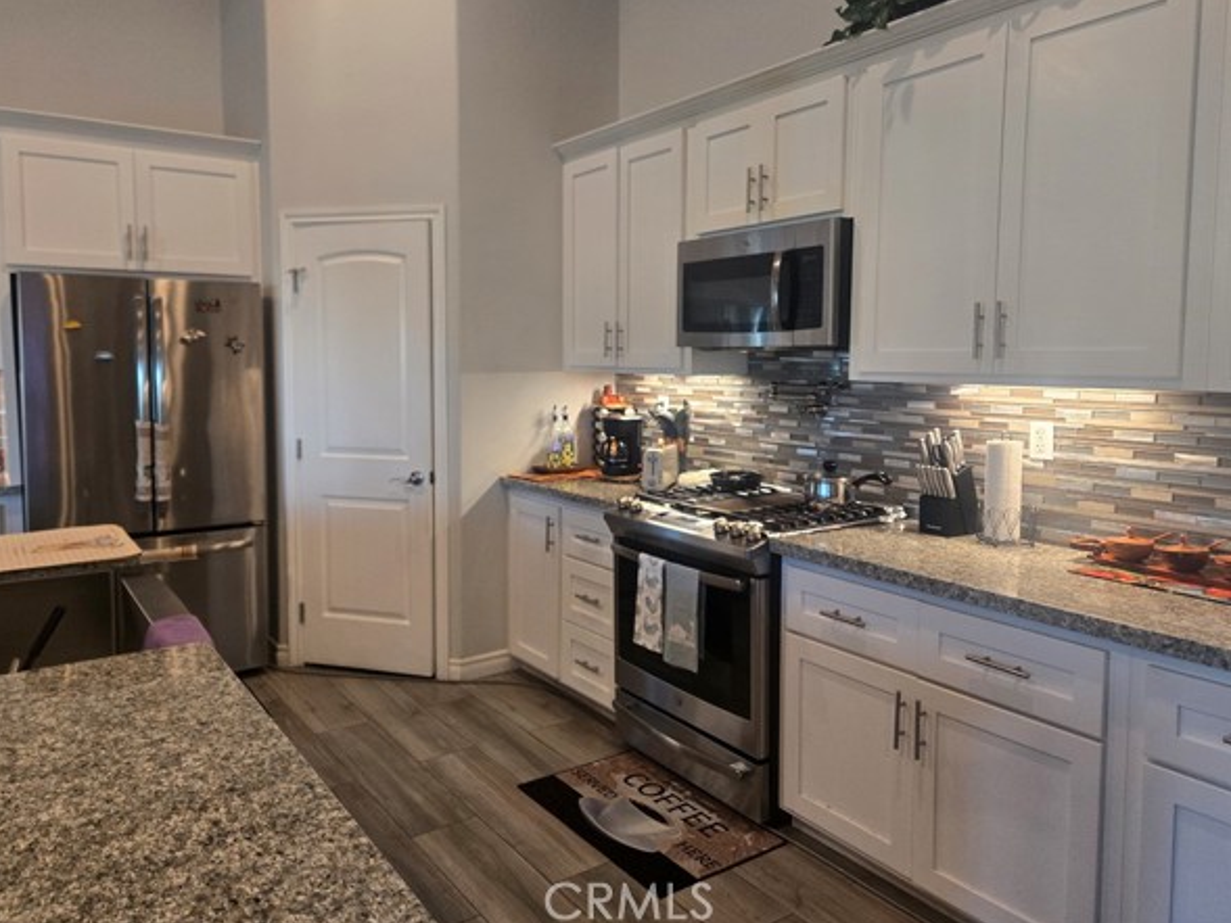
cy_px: 430
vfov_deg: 54.9
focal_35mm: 25
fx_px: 889
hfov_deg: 69.3
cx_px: 579
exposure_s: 1/120
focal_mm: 5.4
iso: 250
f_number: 1.8
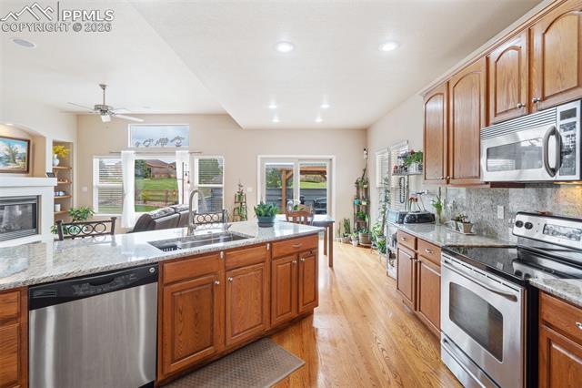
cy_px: 194
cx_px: 291
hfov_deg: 96.8
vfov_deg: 73.7
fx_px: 259
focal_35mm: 16
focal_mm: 16
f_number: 6.3
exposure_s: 1/4
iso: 100
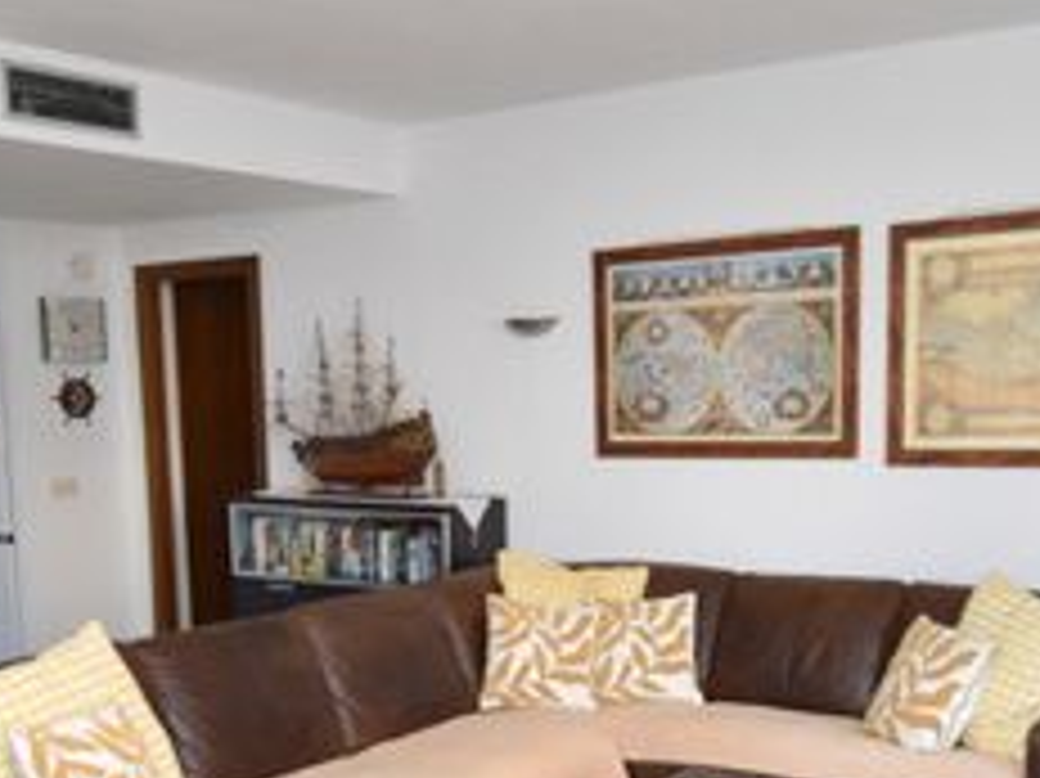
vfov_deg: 32.1
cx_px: 506
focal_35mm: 44
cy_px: 598
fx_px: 1321
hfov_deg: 43.0
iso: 800
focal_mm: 10
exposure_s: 1/160
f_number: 4.5
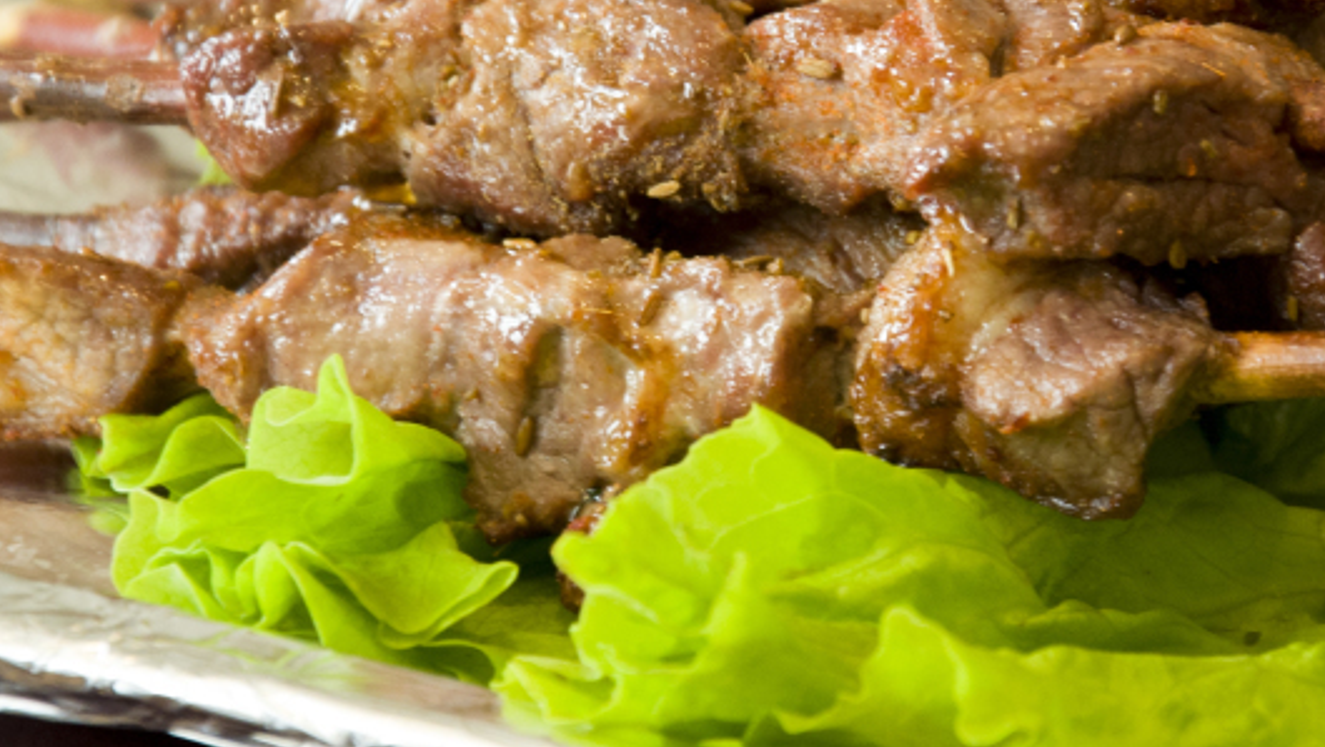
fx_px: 11212
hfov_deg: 6.8
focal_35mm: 319
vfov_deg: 3.8
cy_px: 130
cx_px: 897
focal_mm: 105
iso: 800
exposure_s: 1/20
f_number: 5.6
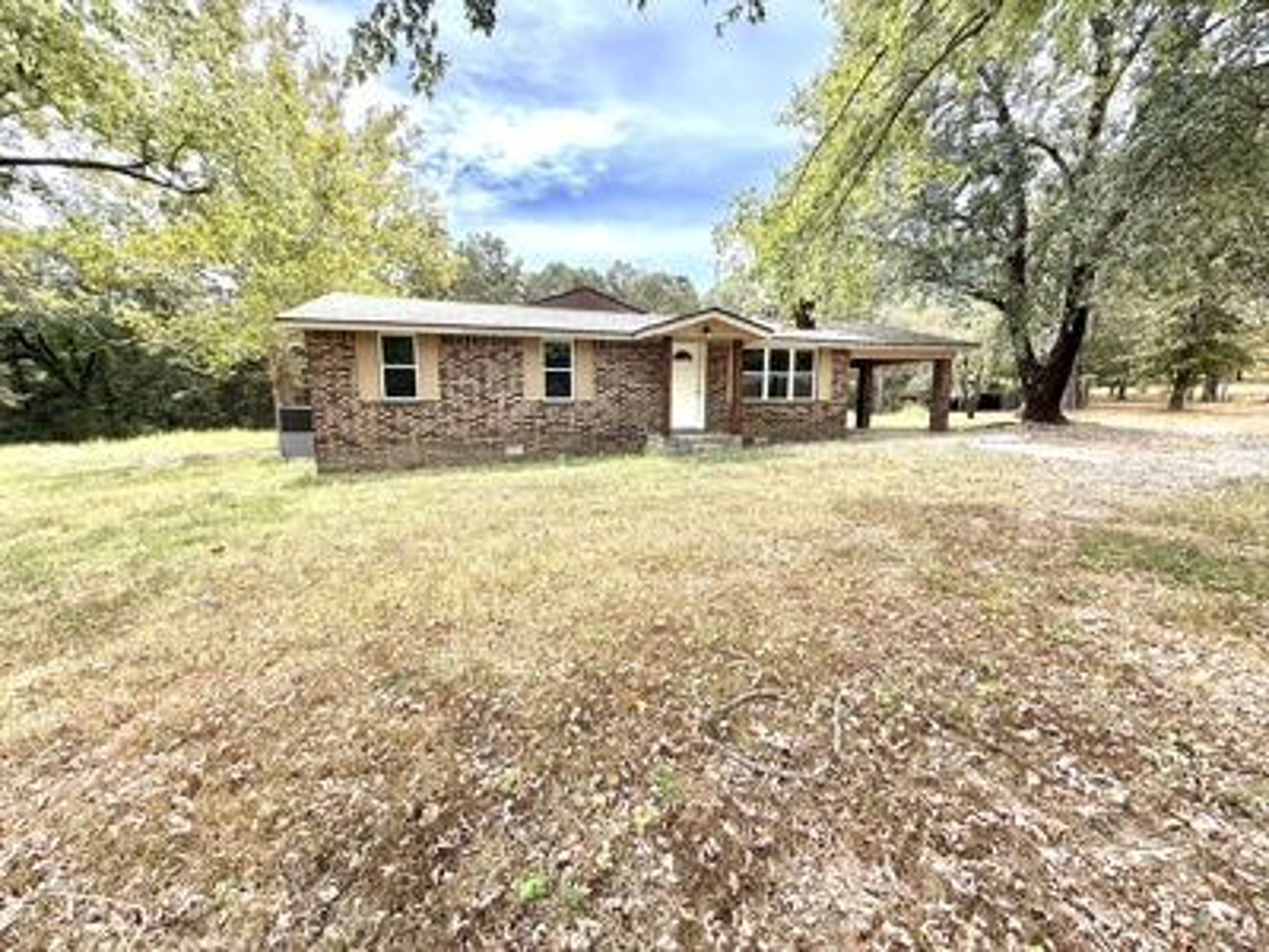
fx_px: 513
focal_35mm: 14
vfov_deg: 85.7
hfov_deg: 102.1
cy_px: 476
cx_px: 634
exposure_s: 1/770
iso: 64
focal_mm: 2.22
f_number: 2.2
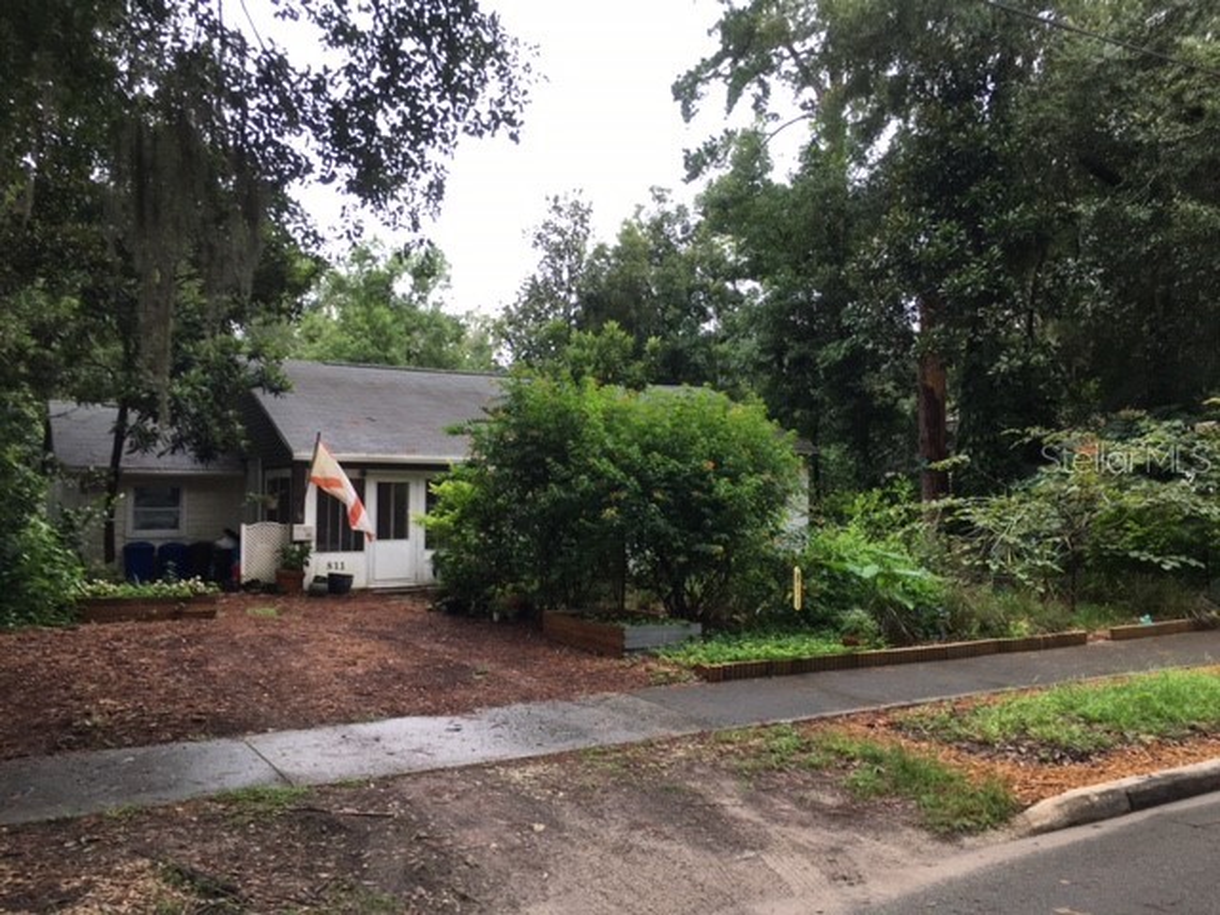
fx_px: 1022
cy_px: 458
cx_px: 610
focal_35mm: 29
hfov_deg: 61.7
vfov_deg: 48.2
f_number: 2.2
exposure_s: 1/120
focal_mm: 4.15
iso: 40
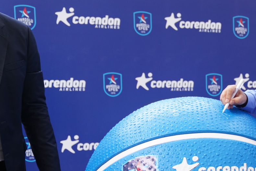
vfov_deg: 19.4
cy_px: 127
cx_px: 263
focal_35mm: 70
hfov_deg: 27.0
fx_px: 498
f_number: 2.8
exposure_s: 1/320
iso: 500
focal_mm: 34
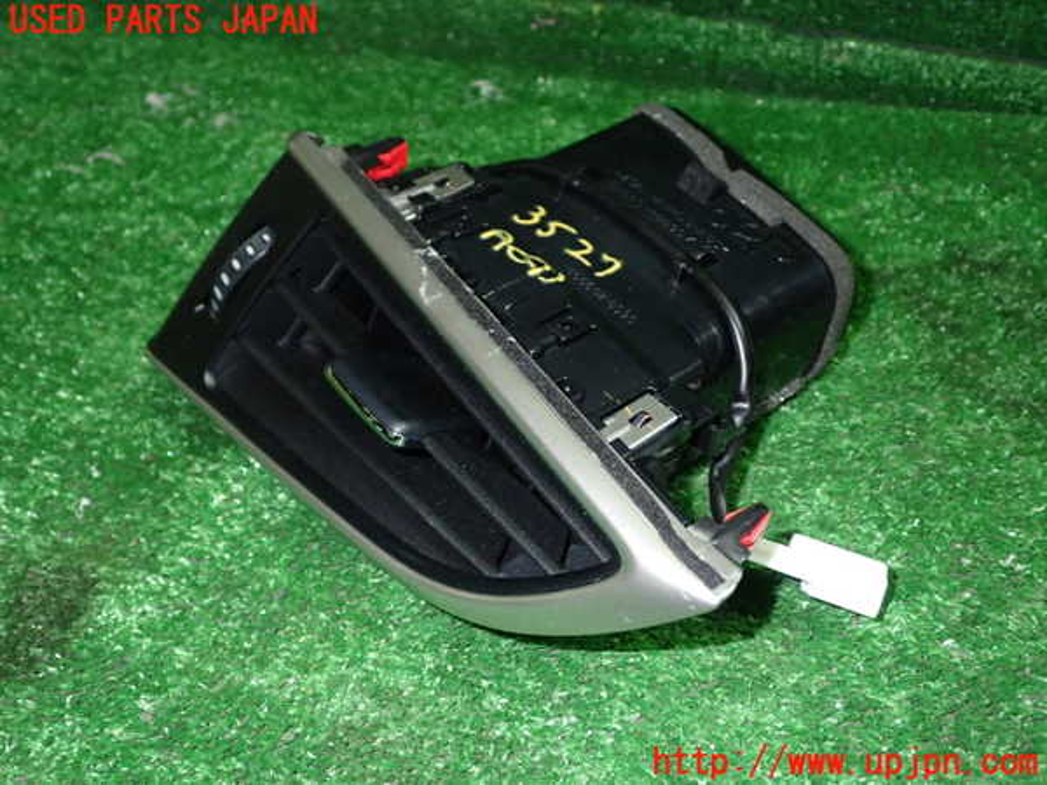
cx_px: 524
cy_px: 392
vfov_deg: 39.7
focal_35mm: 36
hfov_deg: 51.4
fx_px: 1089
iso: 800
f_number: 7.1
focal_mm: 6.37
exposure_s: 1/40
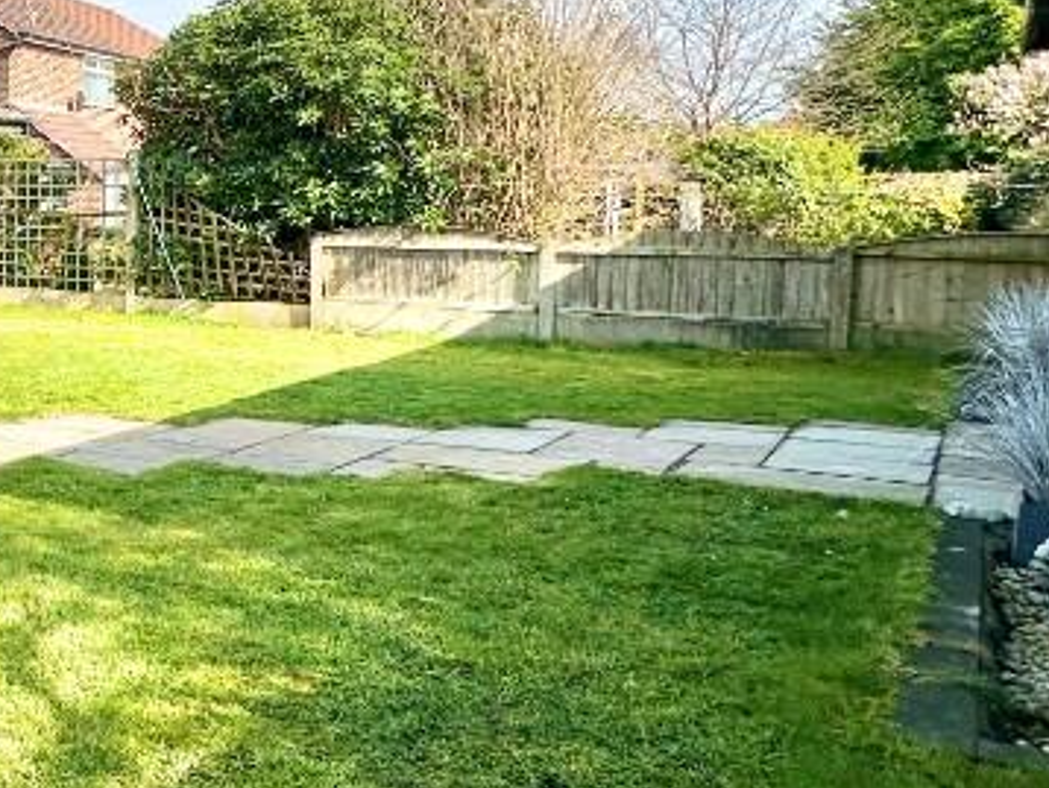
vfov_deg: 35.6
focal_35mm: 40
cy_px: 255
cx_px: -278
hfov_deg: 34.7
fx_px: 1213
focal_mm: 2.22
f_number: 2.2
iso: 40
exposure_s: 1/1595
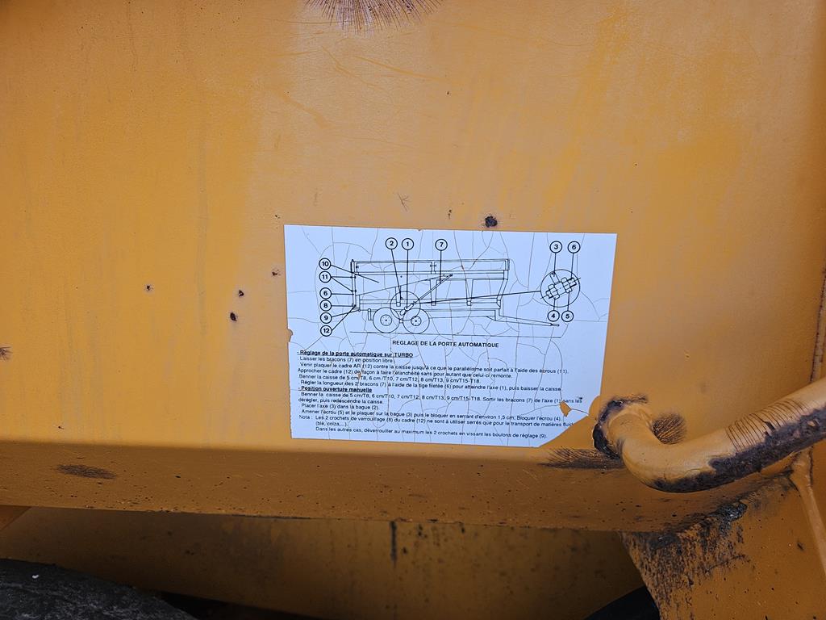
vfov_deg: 58.9
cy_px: 310
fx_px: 549
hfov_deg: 73.9
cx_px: 413
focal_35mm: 23
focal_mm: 5.4
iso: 25
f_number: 1.8
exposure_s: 1/100
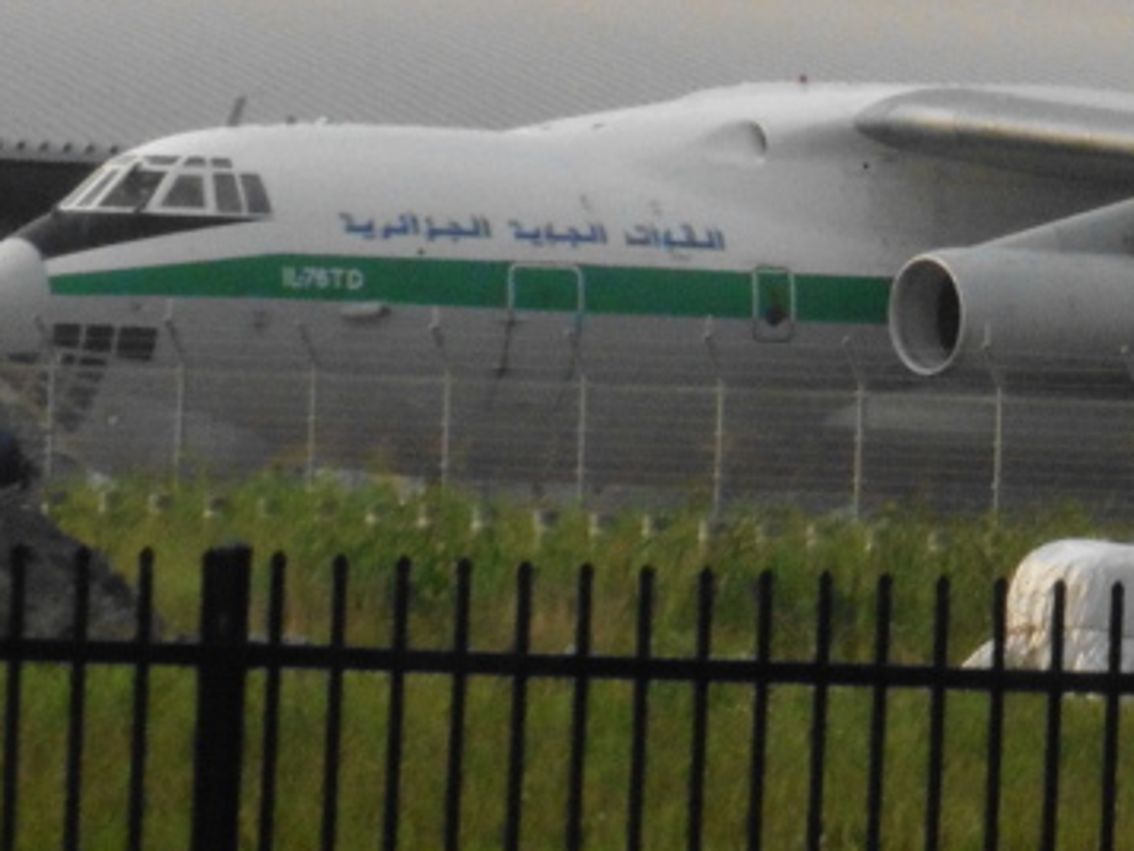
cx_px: 1331
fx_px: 21727
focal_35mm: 663
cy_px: 86
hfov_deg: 3.0
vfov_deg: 2.2
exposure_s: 1/1600
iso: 800
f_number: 6.3
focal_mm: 41.3
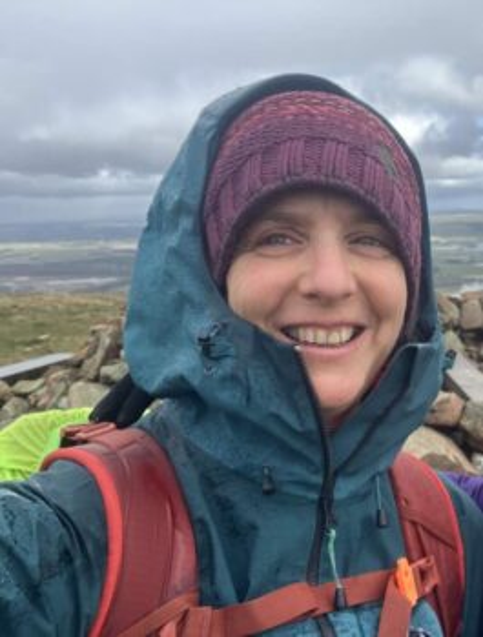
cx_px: 242
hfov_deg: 44.4
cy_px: 318
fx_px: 592
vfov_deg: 56.7
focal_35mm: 32
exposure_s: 1/215
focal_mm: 2.87
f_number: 2.2
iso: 20
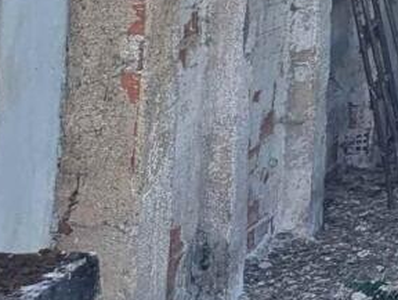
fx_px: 1843
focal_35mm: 160
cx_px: 1287
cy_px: -326
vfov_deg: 8.7
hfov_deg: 9.2
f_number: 1.85
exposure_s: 1/1919
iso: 43
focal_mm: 6.81
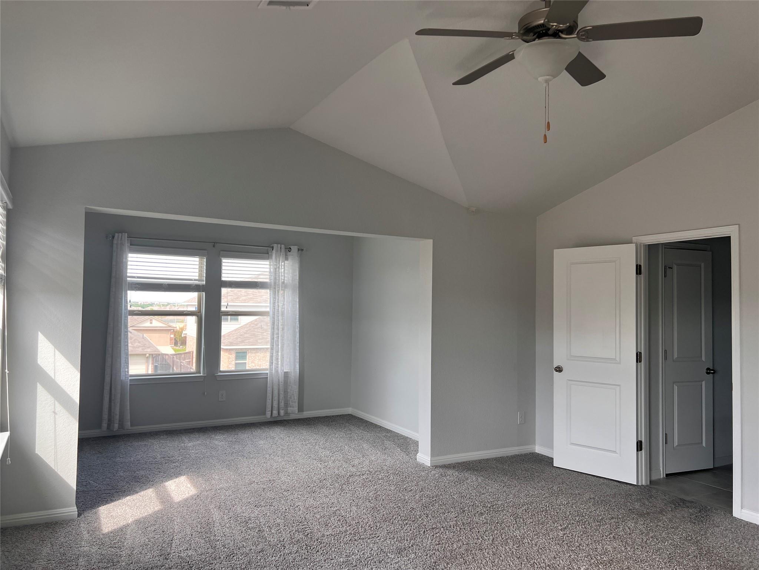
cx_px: 380
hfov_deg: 67.3
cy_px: 285
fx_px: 570
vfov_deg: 53.1
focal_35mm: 26
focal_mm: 5.7
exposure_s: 1/171
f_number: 1.5
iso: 64
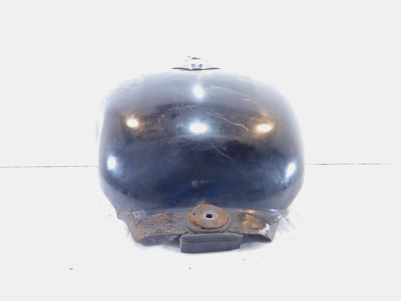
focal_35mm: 23
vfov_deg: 58.9
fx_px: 266
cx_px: 200
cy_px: 150
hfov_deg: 73.9
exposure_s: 1/20
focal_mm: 4
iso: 400
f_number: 3
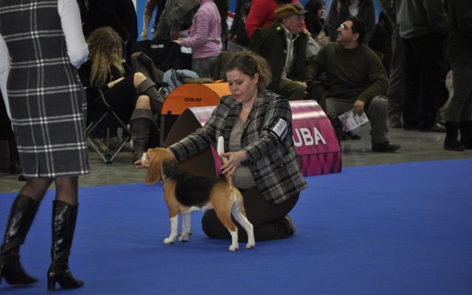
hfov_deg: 11.4
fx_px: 2367
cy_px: 146
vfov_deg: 7.1
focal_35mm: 184
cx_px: 236
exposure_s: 1/30
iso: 800
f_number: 4.8
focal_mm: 120
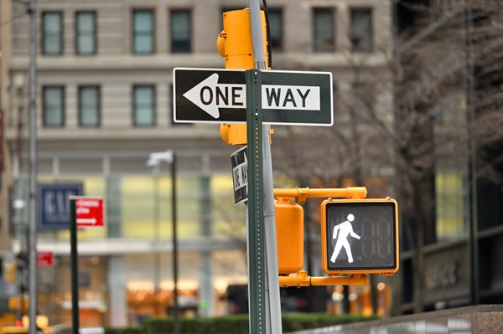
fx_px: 2792
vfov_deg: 6.9
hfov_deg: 10.3
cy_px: 167
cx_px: 252
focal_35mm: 200
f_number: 4
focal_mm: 200
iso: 800
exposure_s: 1/320
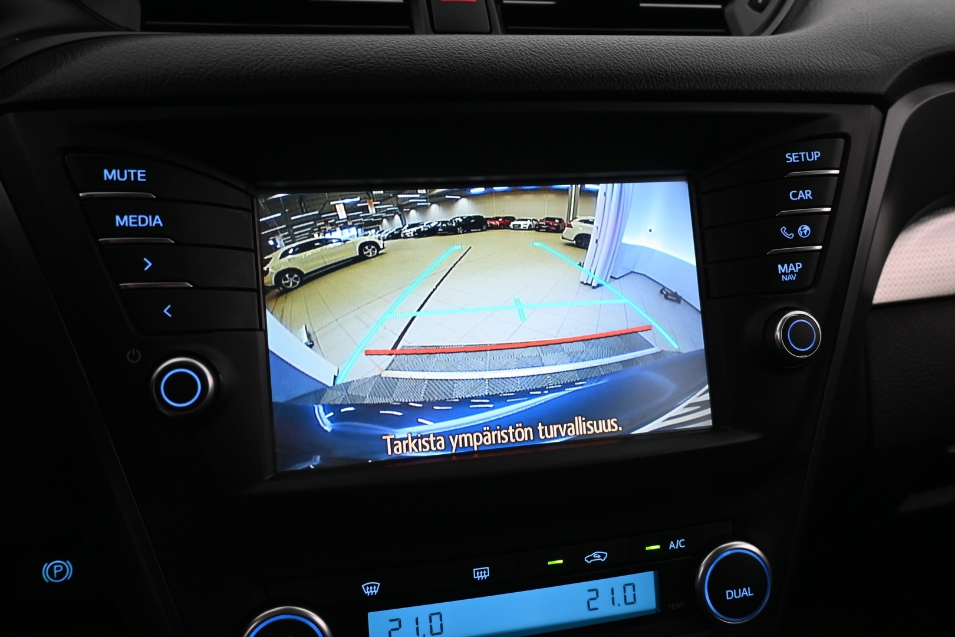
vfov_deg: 43.6
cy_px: 318
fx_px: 796
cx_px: 478
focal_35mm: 30
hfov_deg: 61.9
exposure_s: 1/30
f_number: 3.8
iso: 800
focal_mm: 20
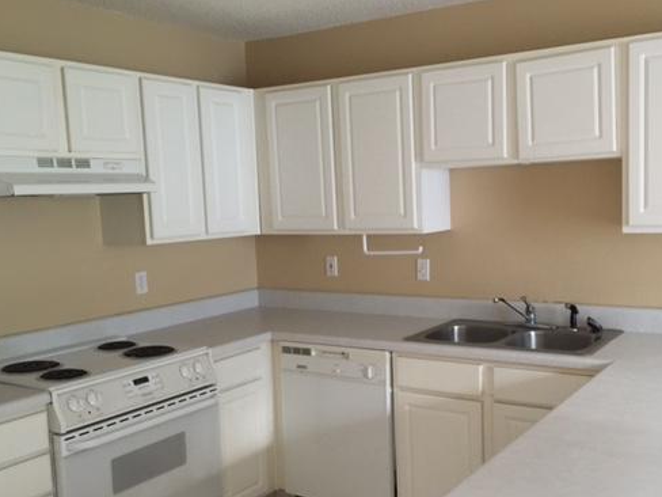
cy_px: 281
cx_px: 385
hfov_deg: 48.8
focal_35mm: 38
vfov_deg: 37.7
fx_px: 727
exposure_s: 1/10
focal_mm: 4.15
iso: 125
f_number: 2.2
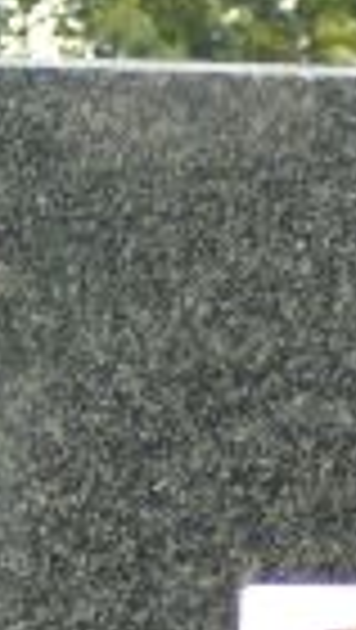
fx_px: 7935
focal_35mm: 474
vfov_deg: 4.5
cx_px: -581
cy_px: 873
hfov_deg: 2.5
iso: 100
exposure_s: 1/60
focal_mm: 14.1
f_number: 3.9
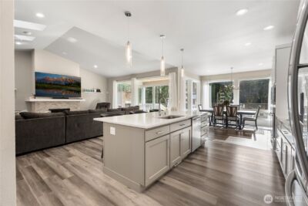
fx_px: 137
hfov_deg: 96.7
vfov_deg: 73.8
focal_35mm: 16
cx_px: 154
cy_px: 103
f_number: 5.6
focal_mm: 16
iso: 640
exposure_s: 1/125
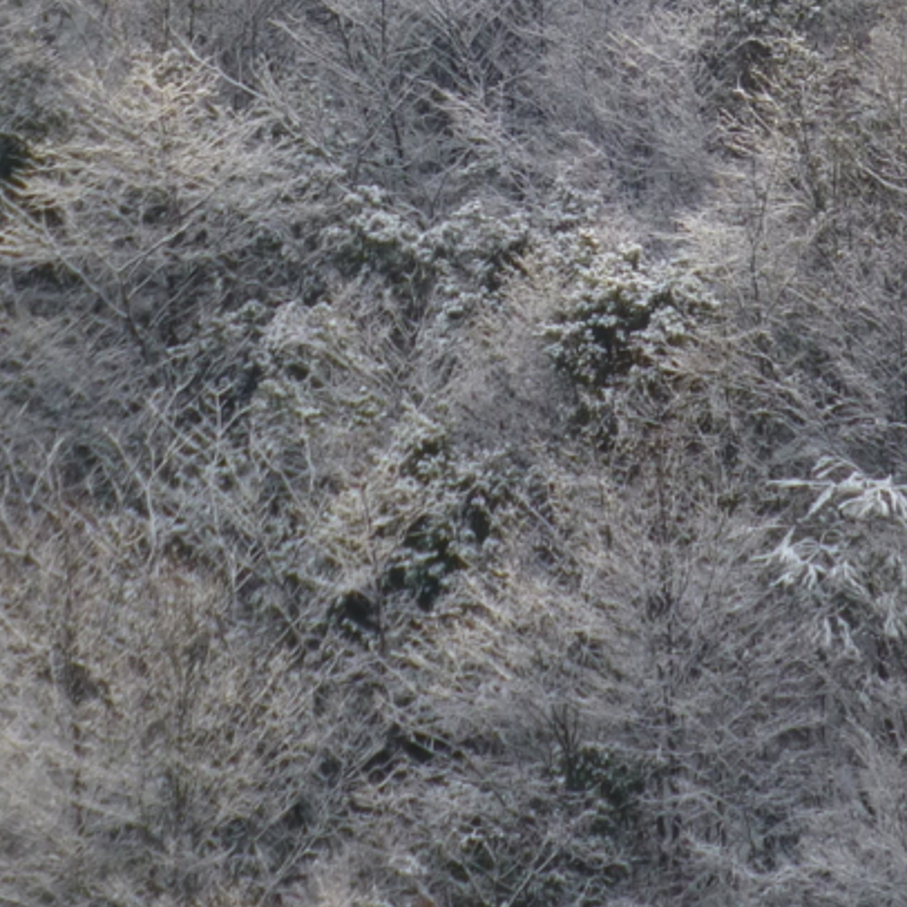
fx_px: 19298
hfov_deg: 2.7
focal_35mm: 651
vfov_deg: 2.7
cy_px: -147
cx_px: 599
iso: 100
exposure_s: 1/320
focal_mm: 33.3
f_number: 5.5
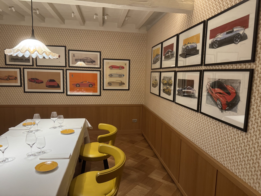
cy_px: 98
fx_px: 181
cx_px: 130
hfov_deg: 71.6
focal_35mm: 24
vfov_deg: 56.8
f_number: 1.78
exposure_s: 1/50
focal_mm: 6.76
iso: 500
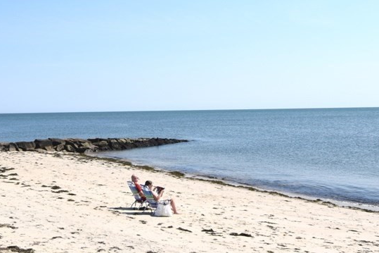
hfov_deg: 35.0
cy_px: 37
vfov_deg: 23.3
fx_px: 600
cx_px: 154
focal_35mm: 57
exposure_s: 1/500
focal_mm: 20
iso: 200
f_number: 11
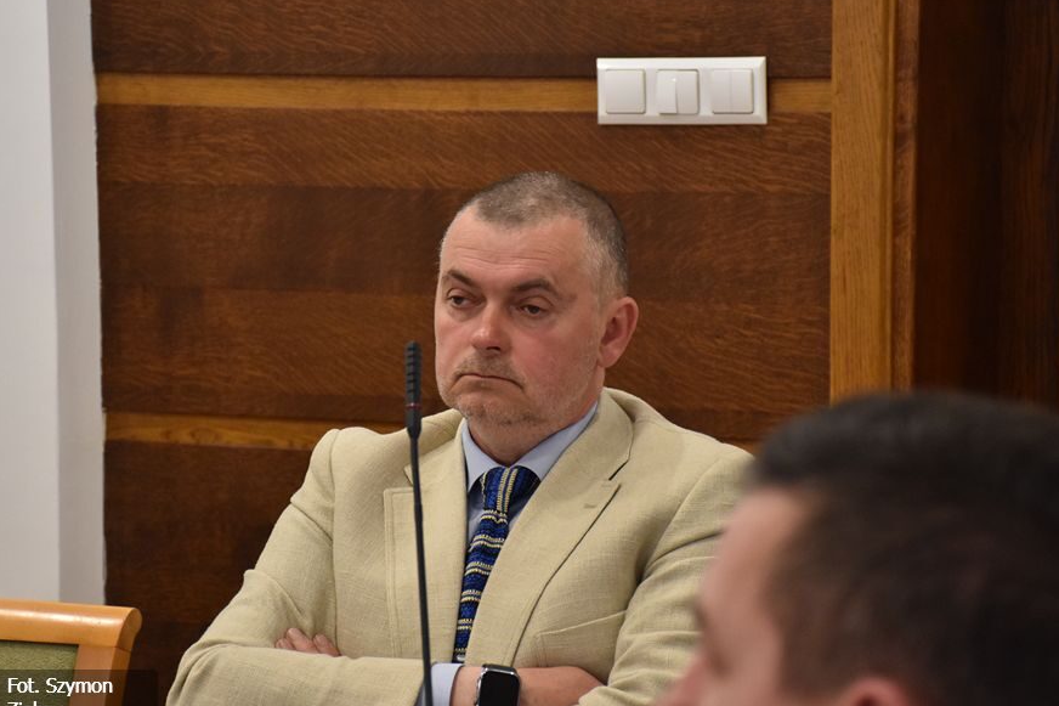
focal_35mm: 141
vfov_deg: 9.7
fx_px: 4147
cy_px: 343
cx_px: 520
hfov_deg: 14.6
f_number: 5.3
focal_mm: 80
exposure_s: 1/100
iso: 1600
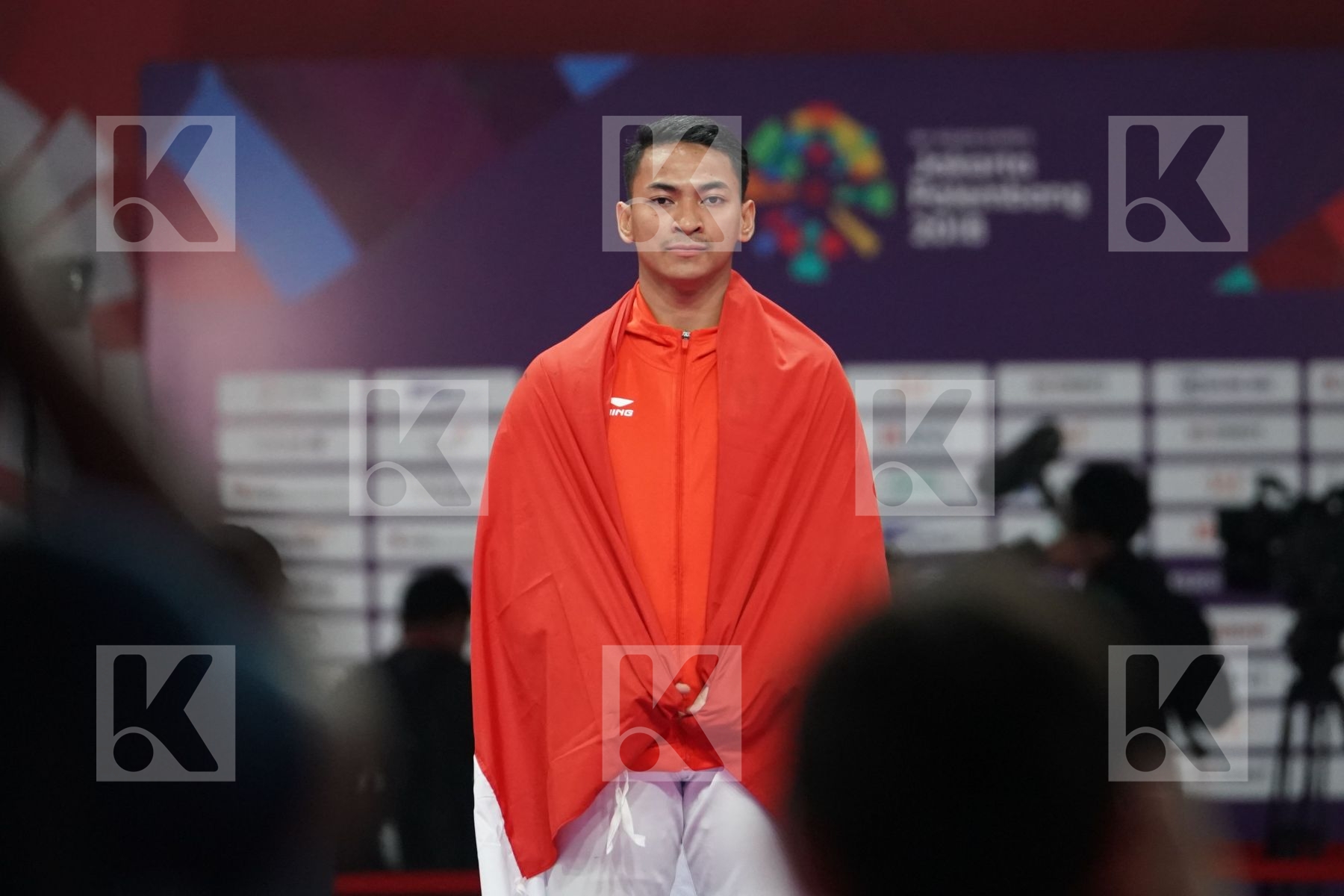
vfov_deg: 3.3
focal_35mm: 420
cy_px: 448
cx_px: 672
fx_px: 15679
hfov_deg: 4.9
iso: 4000
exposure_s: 1/500
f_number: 4
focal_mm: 280
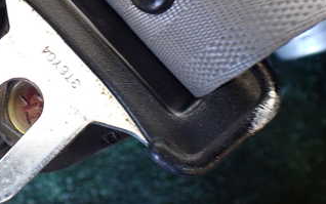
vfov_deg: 21.3
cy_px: 31
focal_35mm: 60
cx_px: 87
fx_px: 533
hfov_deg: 33.4
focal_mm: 5.4
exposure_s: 1/50
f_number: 2.3
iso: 800
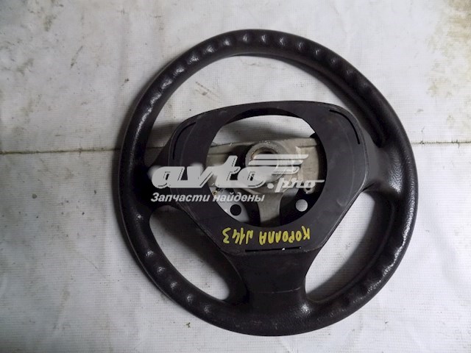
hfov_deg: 73.9
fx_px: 313
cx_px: 236
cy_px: 176
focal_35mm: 23
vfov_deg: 58.9
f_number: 3.1
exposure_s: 1/20
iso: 400
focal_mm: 4
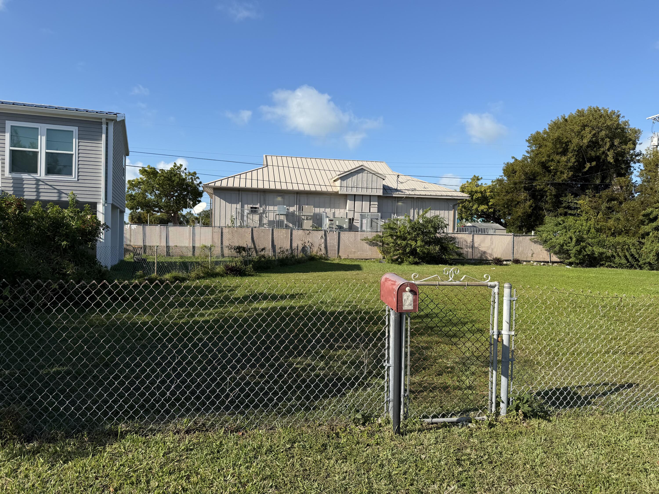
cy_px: 247
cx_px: 330
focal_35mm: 24
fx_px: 457
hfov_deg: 71.6
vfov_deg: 56.8
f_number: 1.78
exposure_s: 1/4405
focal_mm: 6.76
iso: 80
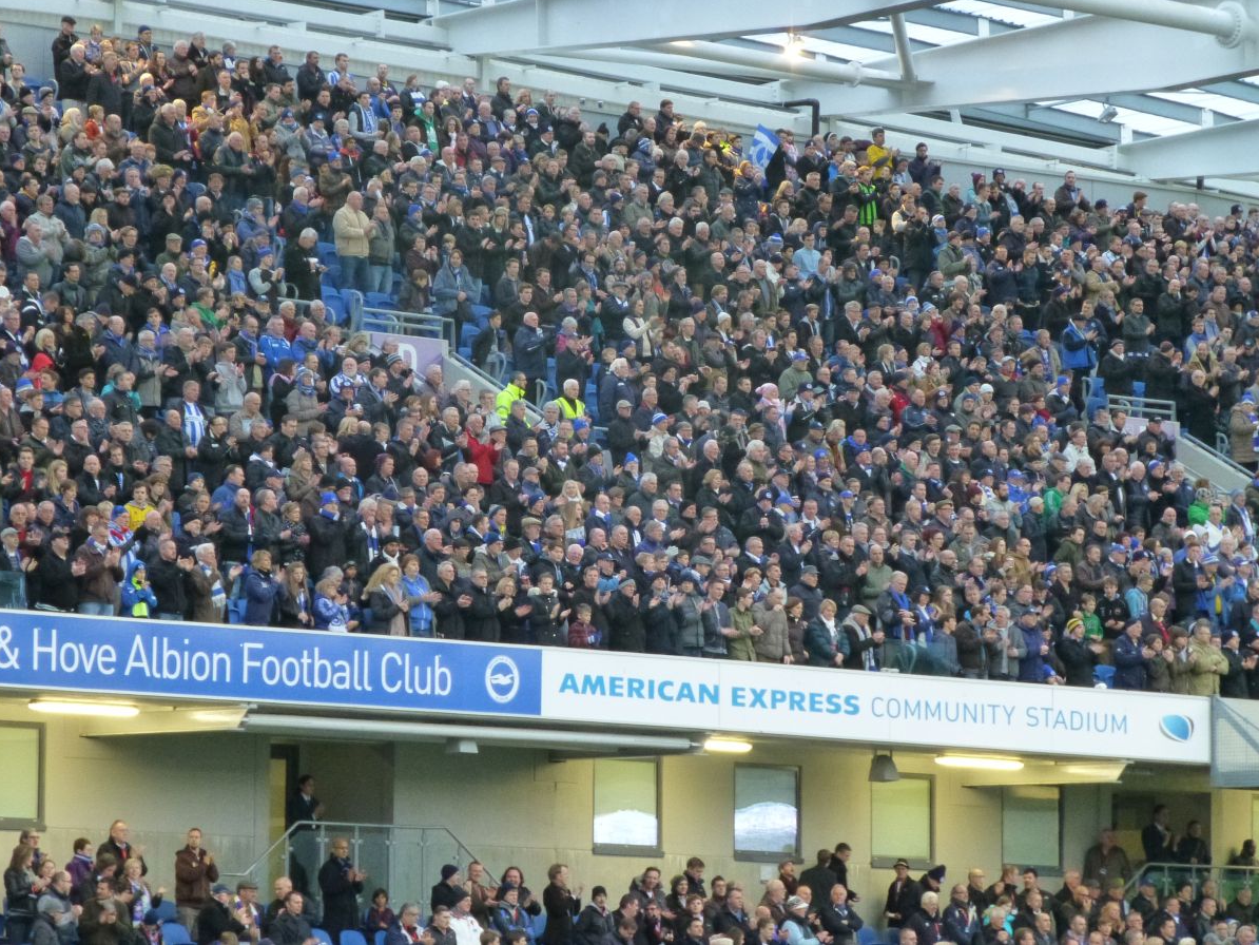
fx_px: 7276
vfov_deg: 7.4
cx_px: 627
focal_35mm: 200
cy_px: 471
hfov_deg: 9.9
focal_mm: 35.6
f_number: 5.5
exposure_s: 1/30
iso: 800
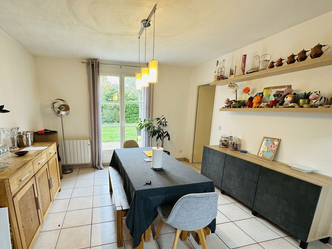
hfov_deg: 90.2
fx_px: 163
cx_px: 138
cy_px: 147
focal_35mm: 17
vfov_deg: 74.0
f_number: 2.2
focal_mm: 2.22
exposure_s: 1/100
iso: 125
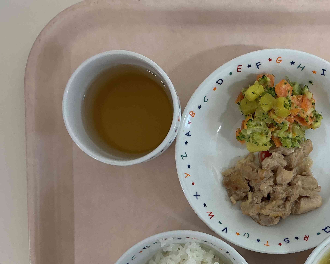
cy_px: 195
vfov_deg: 31.6
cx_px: 246
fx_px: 459
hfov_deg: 38.5
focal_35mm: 47
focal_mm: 3
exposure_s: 1/60
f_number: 1.8
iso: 50
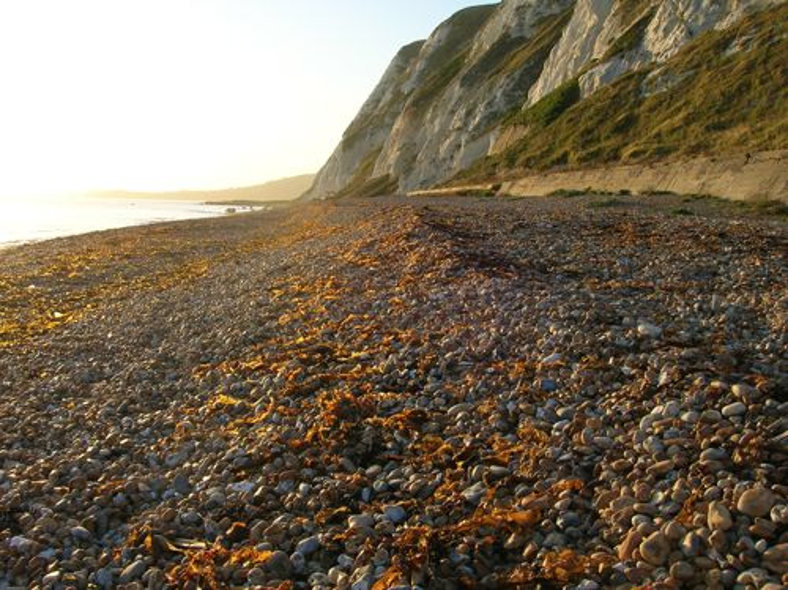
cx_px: 394
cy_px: 295
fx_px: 773
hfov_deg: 54.0
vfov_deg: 41.7
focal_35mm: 34
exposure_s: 1/148
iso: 50
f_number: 4.9
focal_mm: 5.7
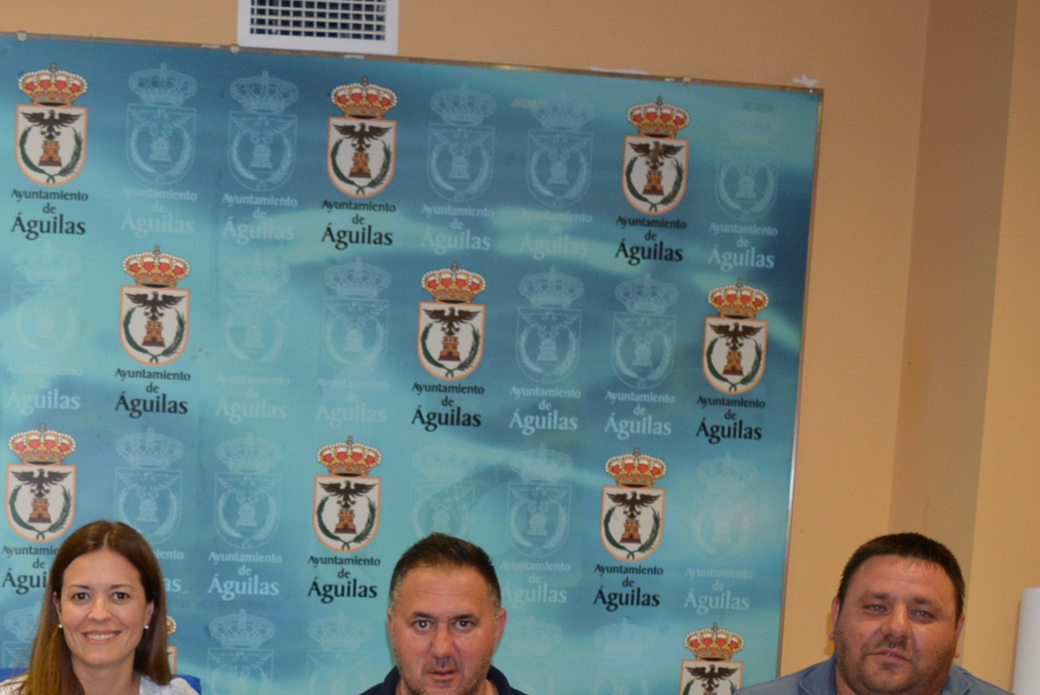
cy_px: 845
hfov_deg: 28.3
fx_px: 1966
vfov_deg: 18.9
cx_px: 64
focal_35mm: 68
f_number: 3.5
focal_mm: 18
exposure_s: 1/60
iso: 720
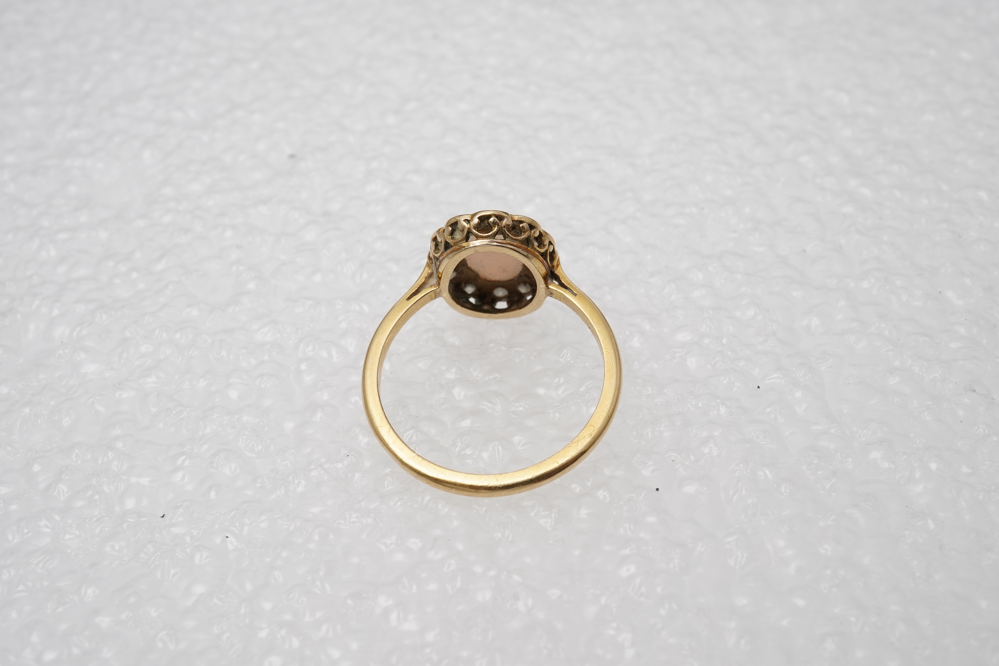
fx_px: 1249
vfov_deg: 29.9
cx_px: 500
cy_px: 333
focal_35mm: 45
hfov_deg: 43.6
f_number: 22
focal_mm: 30
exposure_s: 1/125
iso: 400
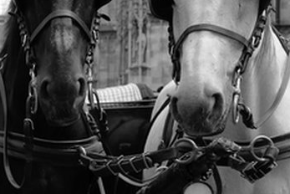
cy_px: 239
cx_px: -205
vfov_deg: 11.1
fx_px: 976
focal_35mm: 121
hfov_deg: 15.0
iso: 200
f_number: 4.5
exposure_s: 1/640
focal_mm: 28
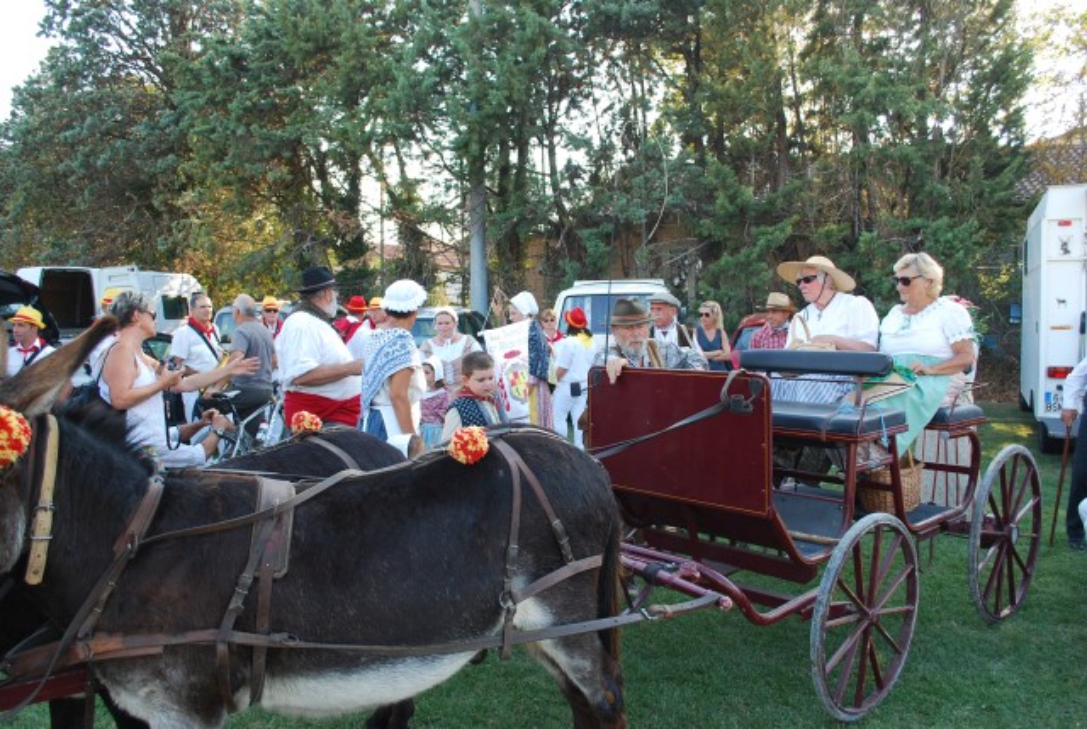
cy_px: 364
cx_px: 544
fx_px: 817
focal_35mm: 27
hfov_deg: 67.3
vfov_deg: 48.1
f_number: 5
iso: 200
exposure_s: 1/100
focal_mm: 18
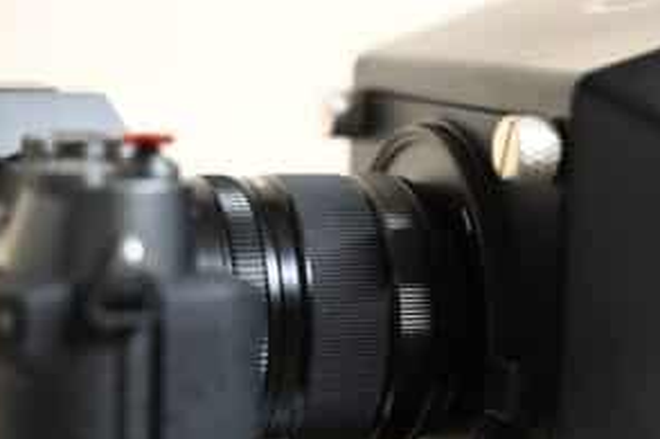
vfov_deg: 13.7
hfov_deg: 20.4
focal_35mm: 100
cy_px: 216
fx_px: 1832
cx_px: 419
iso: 4500
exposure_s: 1/80
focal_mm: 75
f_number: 3.5
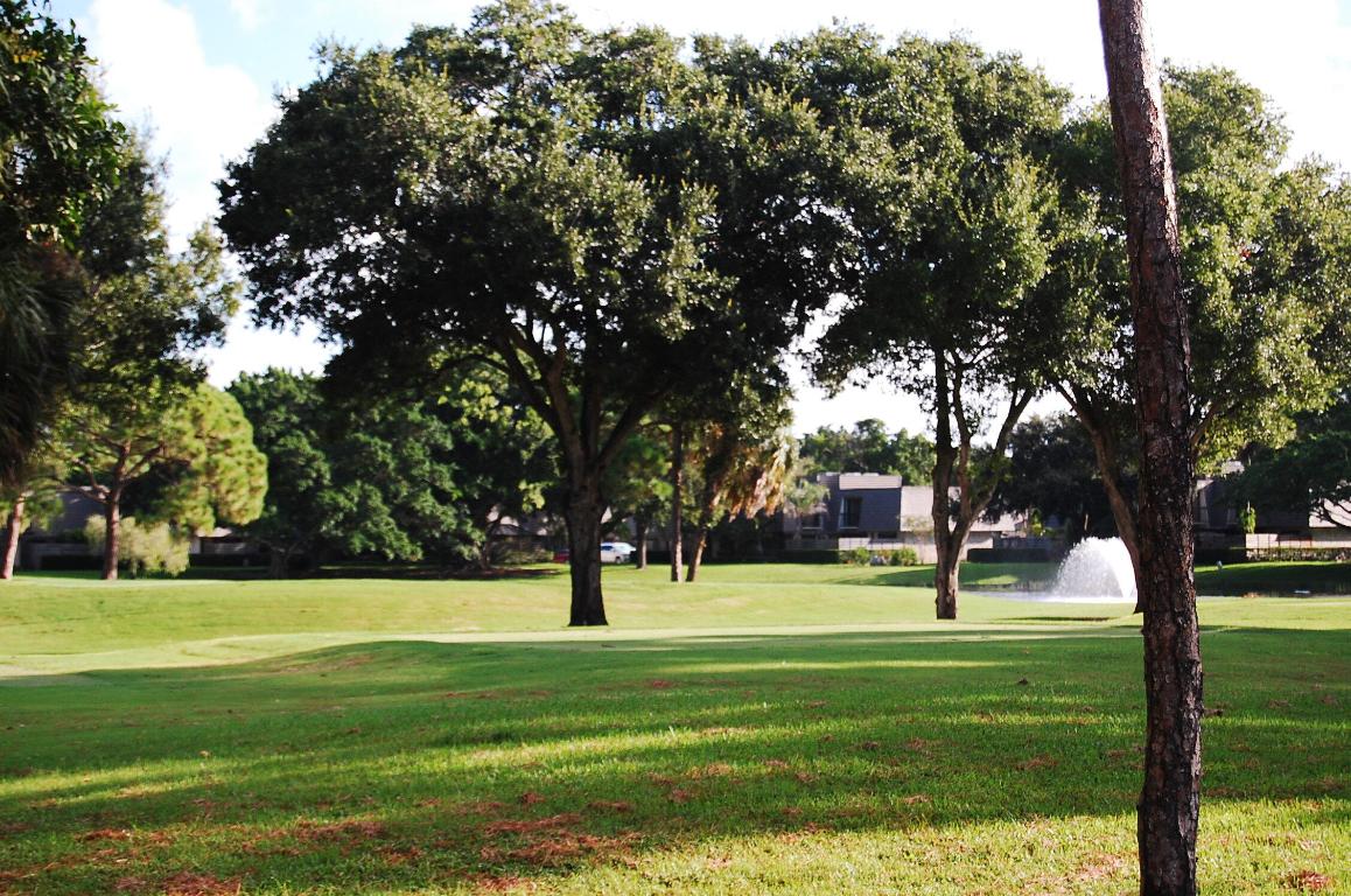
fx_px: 3091
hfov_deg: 24.7
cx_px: 676
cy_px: 448
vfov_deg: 16.5
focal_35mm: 82
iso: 400
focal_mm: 55
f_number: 5.6
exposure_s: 1/500
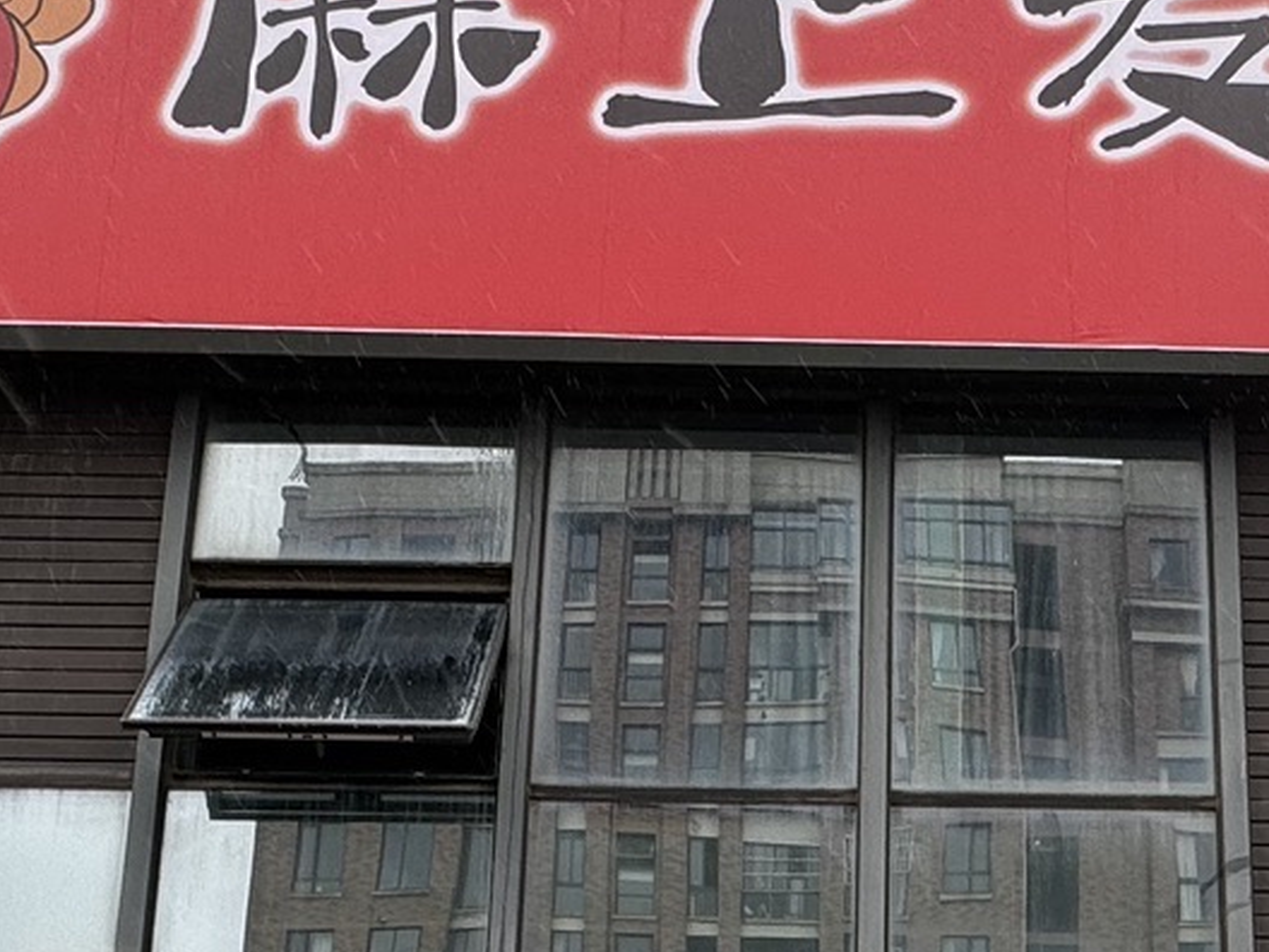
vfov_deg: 25.6
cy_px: 1039
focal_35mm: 53
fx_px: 1943
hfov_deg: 35.6
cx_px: 894
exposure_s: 1/257
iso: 40
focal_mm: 2.22
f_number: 2.2
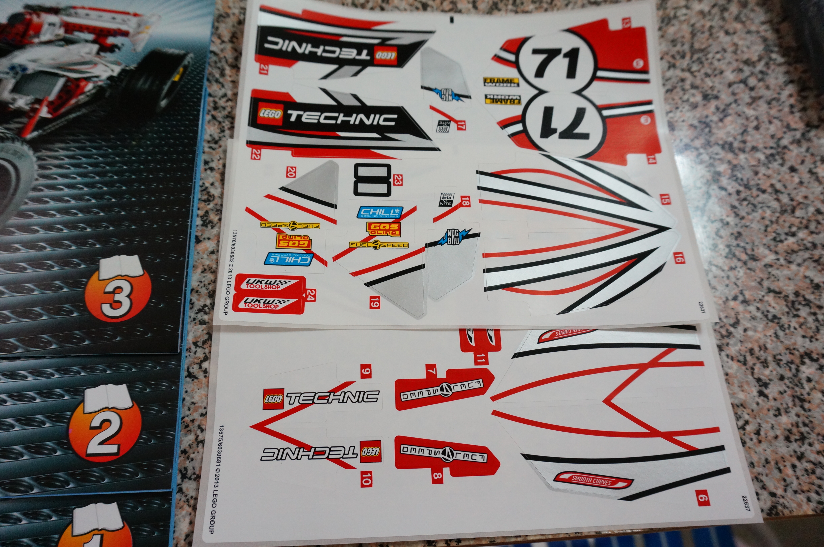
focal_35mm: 24
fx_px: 549
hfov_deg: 73.8
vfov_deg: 53.0
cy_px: 274
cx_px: 412
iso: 1600
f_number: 5
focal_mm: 16
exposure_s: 1/50
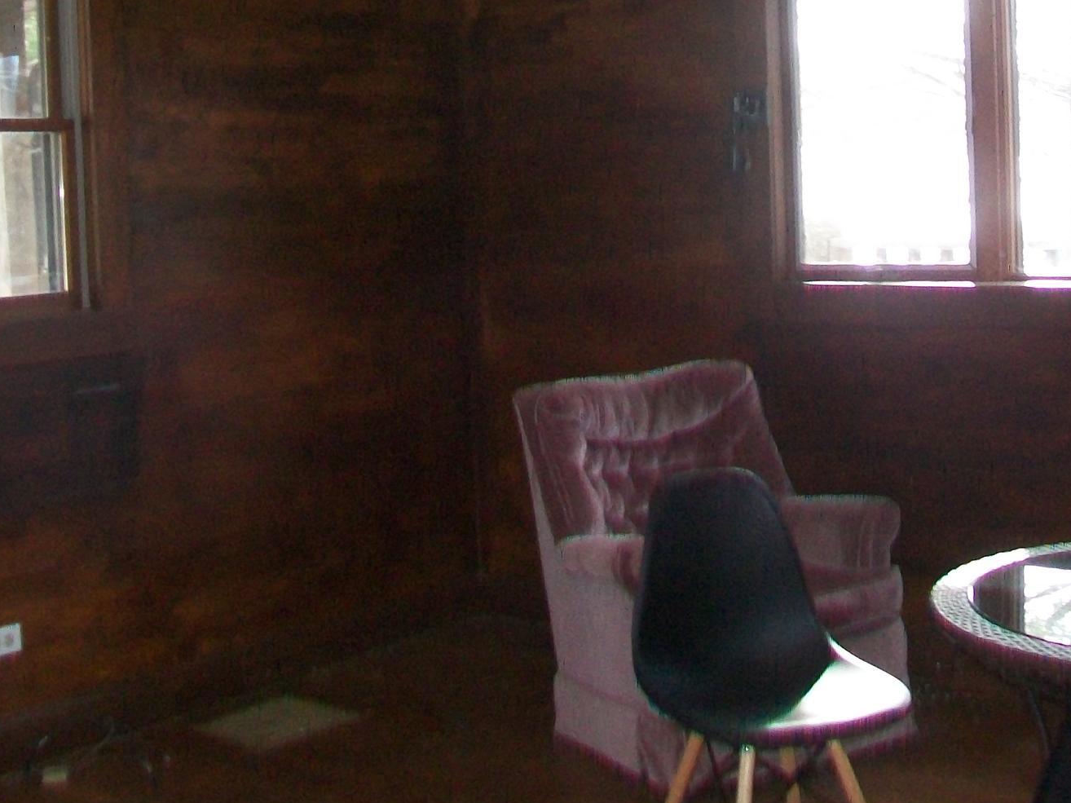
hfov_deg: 36.1
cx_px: 593
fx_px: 1639
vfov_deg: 27.3
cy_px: 247
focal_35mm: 53
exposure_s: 1/60
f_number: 2.7
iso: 160
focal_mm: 6.1
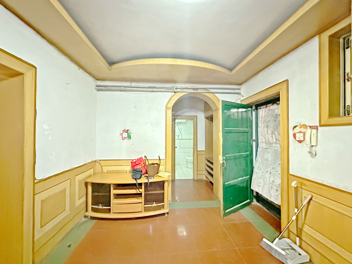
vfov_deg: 85.7
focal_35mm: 14
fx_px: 142
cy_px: 132
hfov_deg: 102.1
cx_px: 176
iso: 2500
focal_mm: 2.22
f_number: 2.2
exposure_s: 1/20
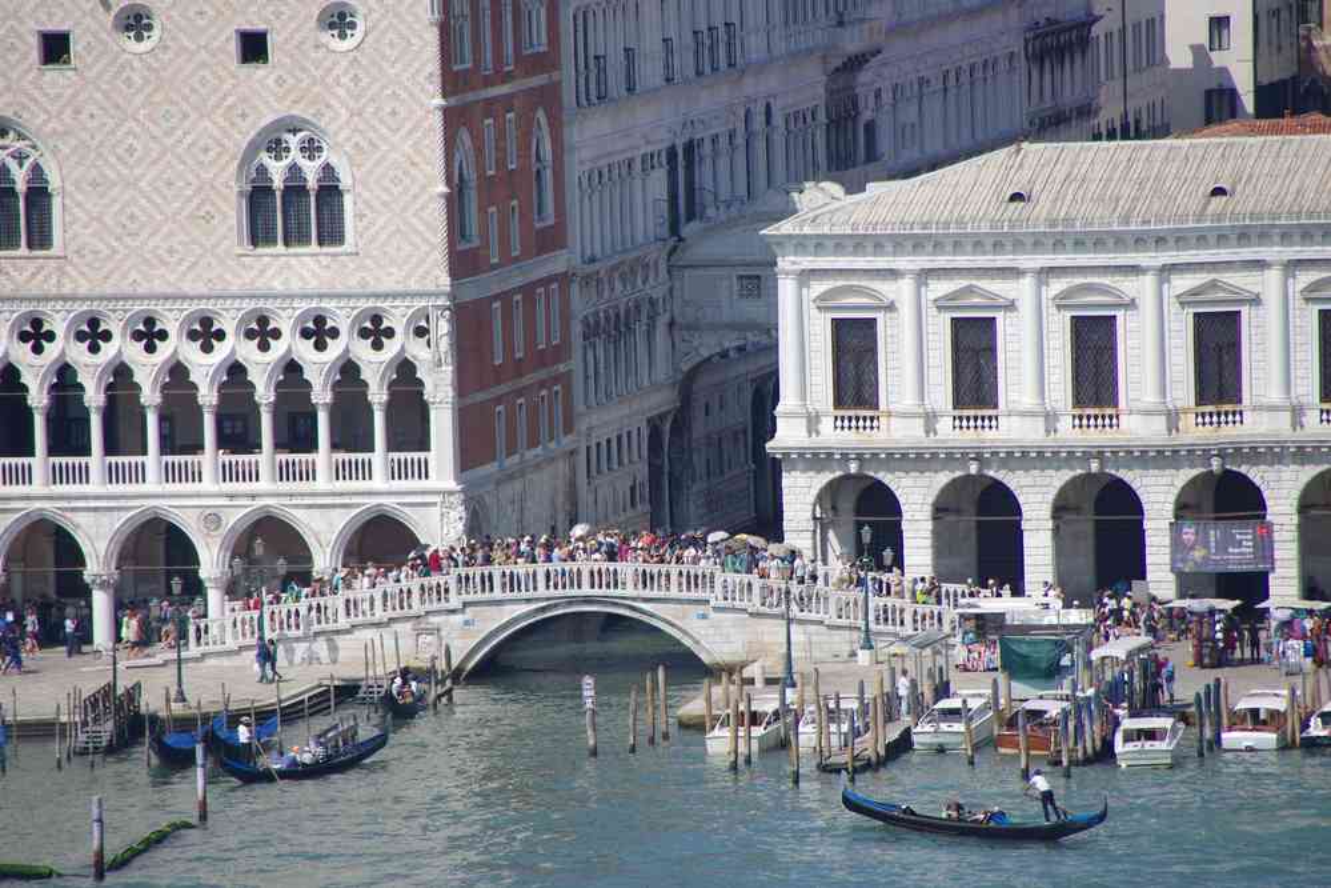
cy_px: 444
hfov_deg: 5.5
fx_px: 13863
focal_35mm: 375
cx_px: 666
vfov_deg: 3.7
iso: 400
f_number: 10
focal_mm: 250
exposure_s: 1/320
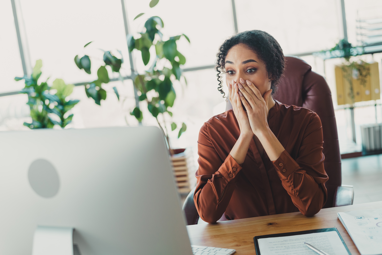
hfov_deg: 39.6
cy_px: 128
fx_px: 531
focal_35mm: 50
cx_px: 191
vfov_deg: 27.0
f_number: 2.8
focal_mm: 50
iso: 640
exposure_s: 1/160
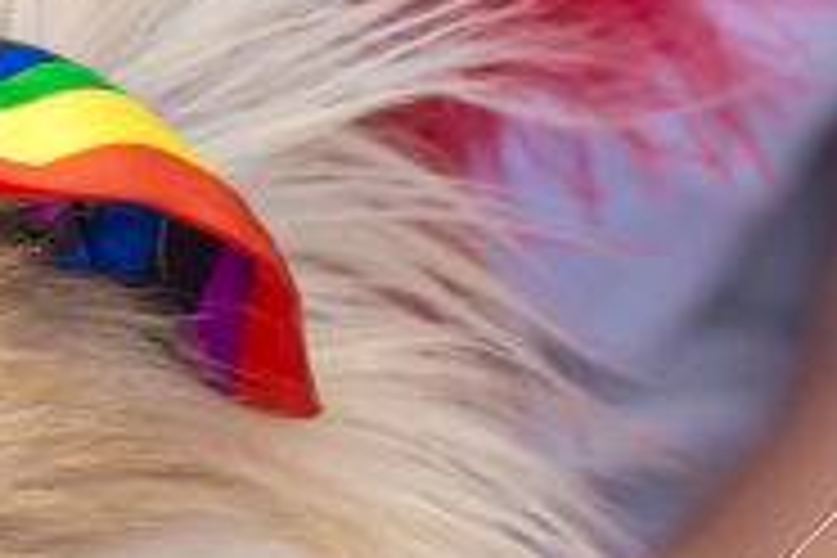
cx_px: -549
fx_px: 19528
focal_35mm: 840
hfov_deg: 2.4
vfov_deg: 1.6
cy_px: 907
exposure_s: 1/400
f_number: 5.6
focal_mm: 120
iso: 450
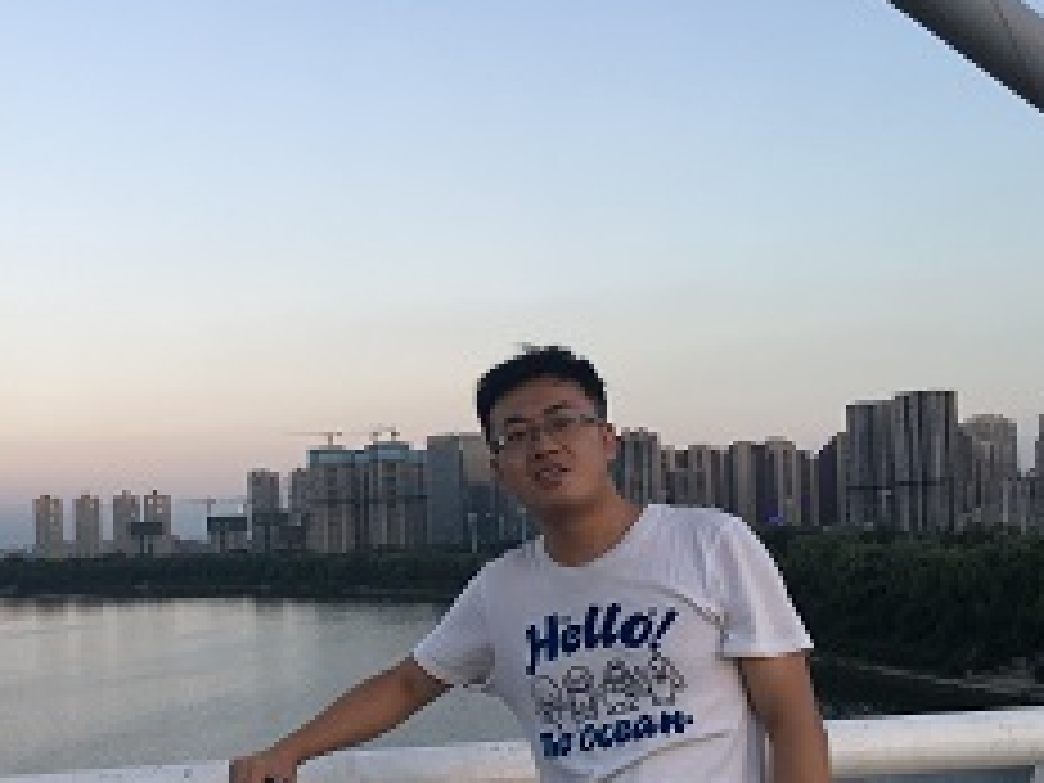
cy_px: 522
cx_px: 342
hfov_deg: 37.7
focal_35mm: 50
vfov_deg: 28.9
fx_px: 1508
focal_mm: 4.15
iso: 25
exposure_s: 1/100
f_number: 2.2
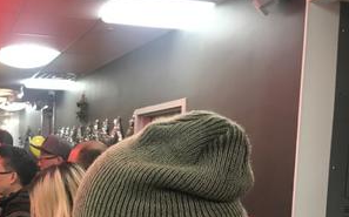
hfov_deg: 38.5
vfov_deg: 25.0
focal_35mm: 50
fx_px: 475
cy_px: 195
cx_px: 60
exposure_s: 1/30
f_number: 1.8
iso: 40
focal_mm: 3.99
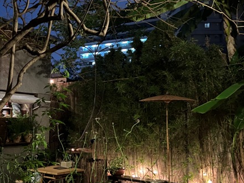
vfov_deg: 30.2
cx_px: 87
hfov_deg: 39.3
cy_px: 103
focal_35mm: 48
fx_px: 338
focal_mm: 5.7
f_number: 1.5
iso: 1000
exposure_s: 1/20
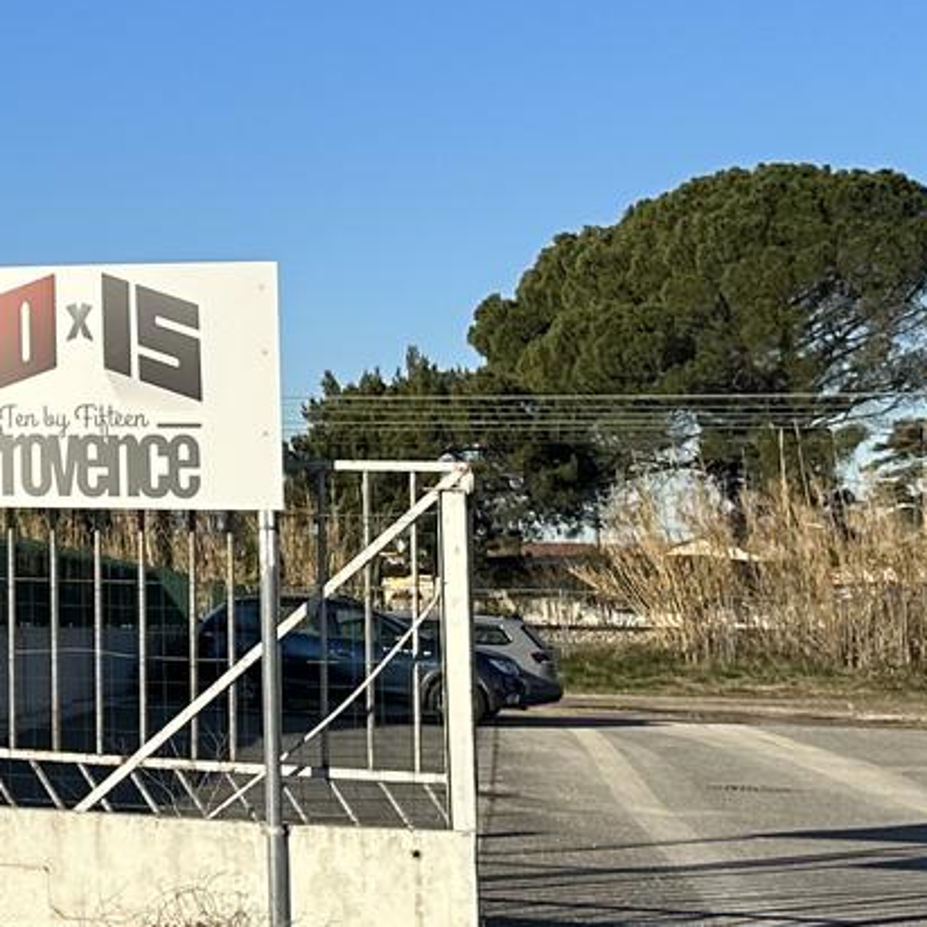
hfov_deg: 14.4
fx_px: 2999
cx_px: -956
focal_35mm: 99
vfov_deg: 17.5
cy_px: 262
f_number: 1.78
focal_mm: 6.86
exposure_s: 1/4348
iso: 80
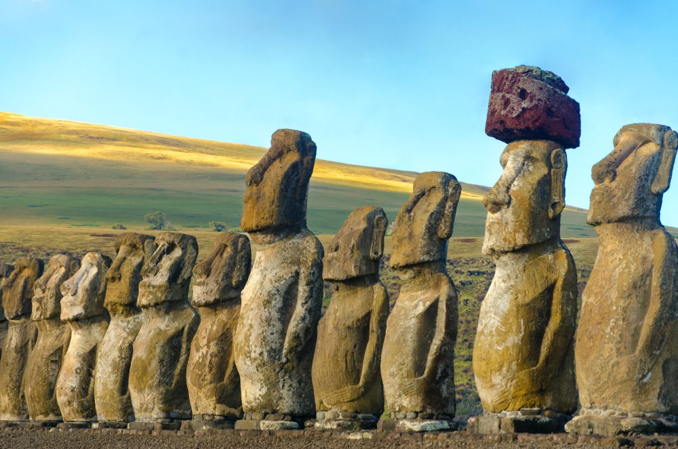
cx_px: 339
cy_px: 224
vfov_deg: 8.7
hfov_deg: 13.1
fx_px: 2960
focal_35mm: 158
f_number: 5.6
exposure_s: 1/250
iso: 100
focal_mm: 105
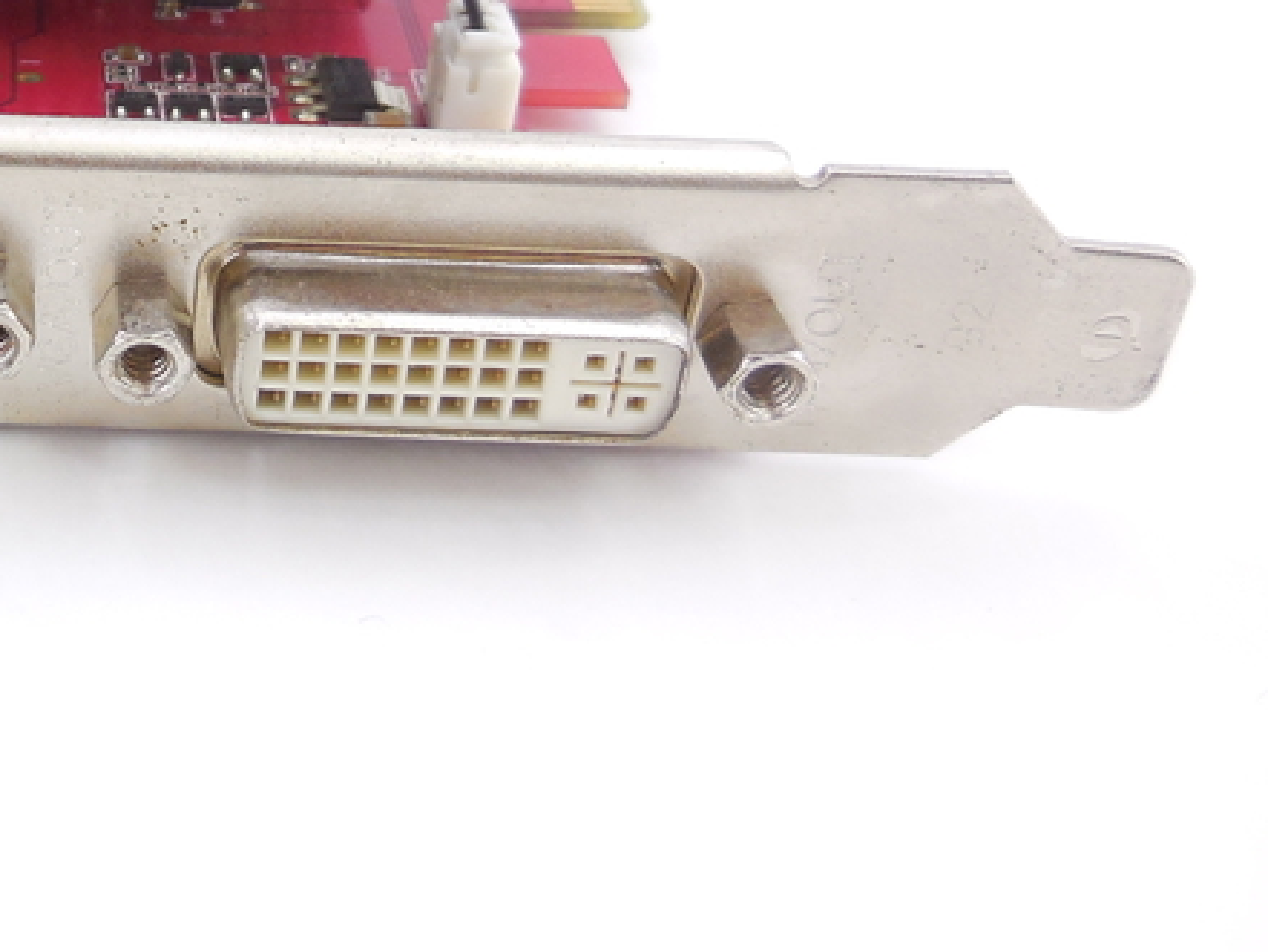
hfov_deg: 30.5
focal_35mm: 58
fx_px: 2125
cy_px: 72
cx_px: -43
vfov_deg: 24.4
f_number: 3.1
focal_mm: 4.5
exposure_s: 1/50
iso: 125
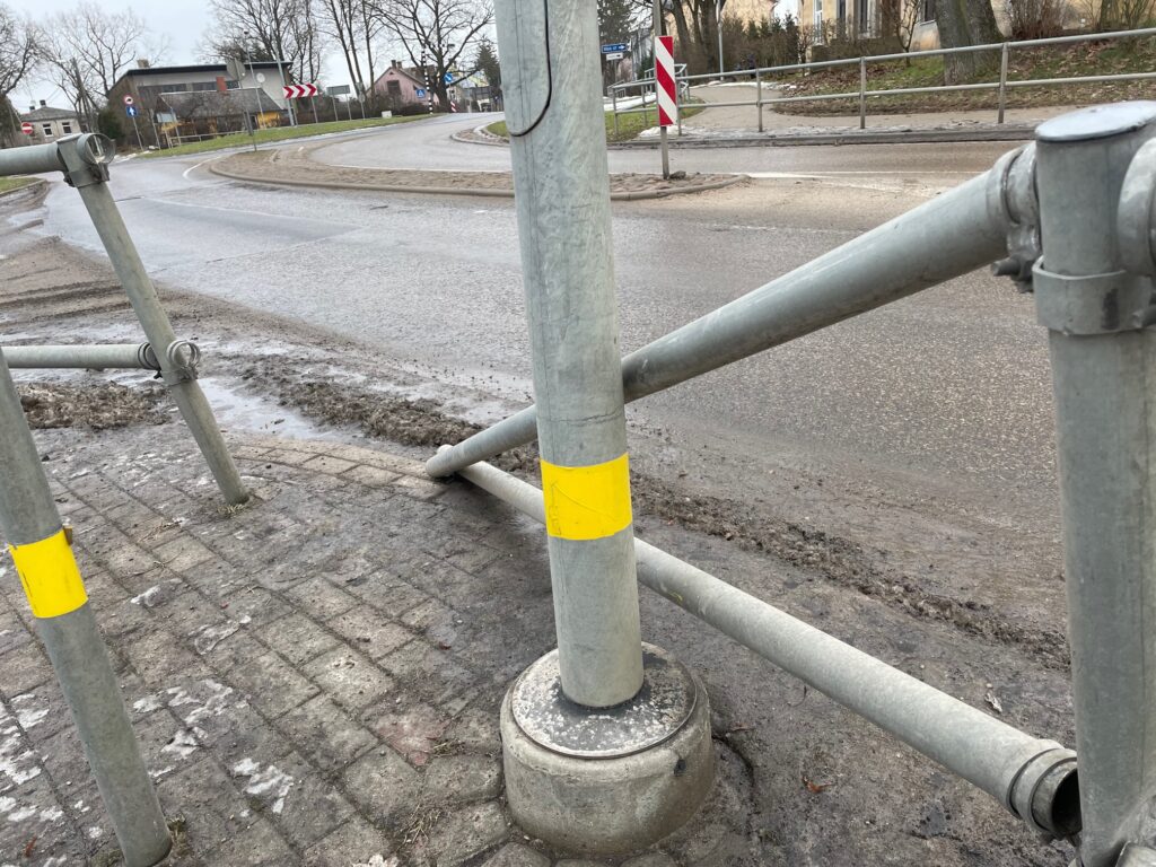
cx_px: 578
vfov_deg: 53.1
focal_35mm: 26
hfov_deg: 67.3
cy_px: 434
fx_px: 868
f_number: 1.6
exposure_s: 1/186
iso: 32
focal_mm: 4.2
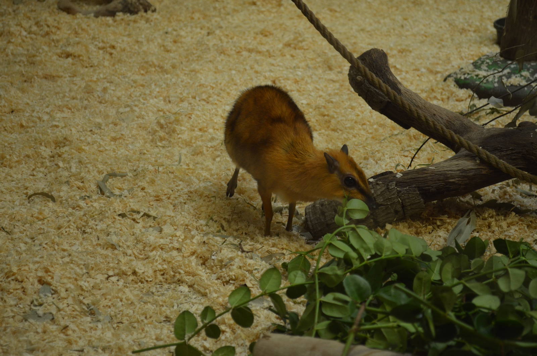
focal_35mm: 82
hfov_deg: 24.7
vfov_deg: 16.5
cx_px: 268
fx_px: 1228
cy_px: 178
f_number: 5.6
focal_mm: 55
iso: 800
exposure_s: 1/50
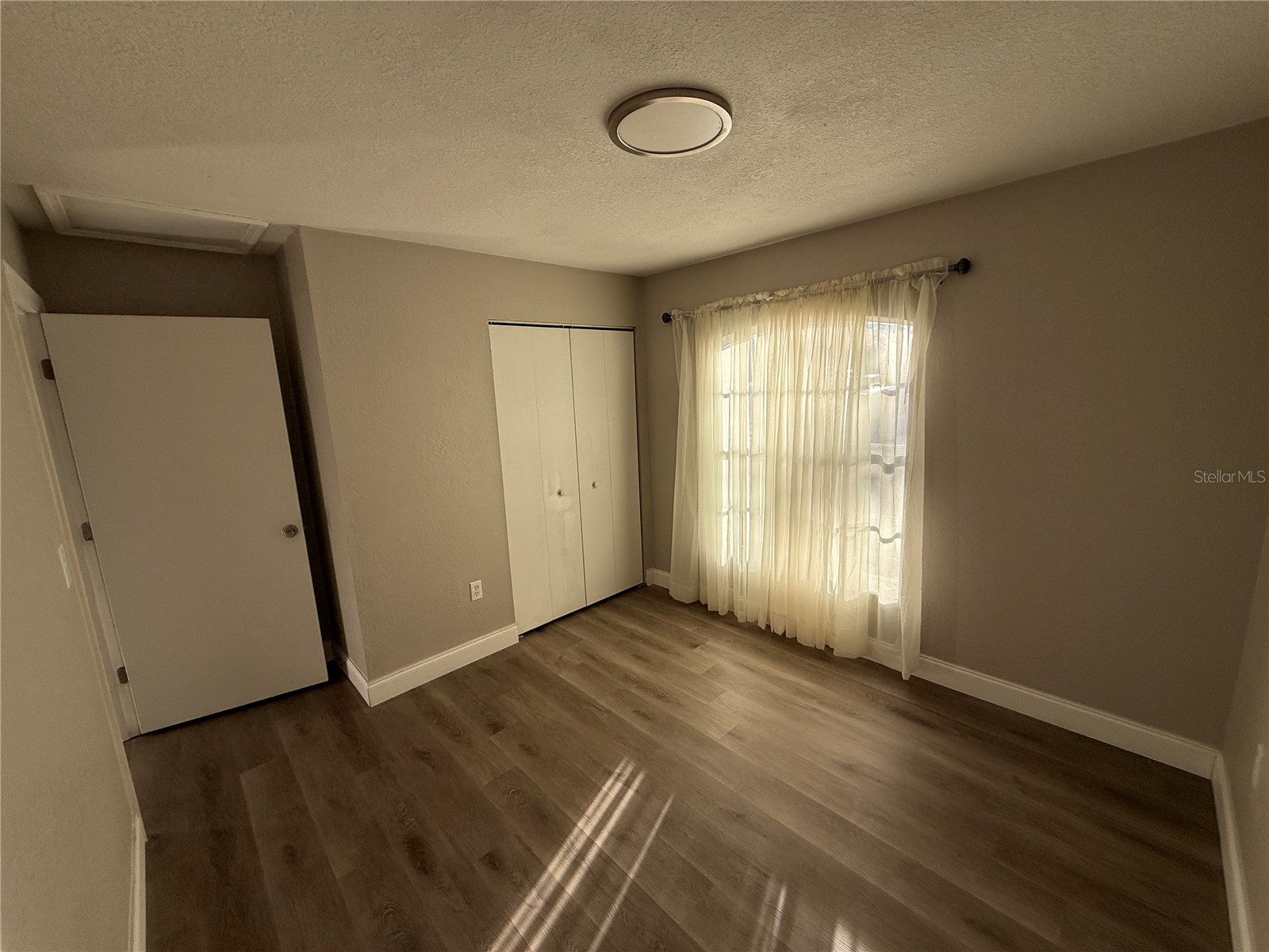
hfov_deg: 102.1
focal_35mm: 14
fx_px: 513
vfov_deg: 85.7
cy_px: 476
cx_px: 634
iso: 50
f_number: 2.2
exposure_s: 1/549
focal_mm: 2.22
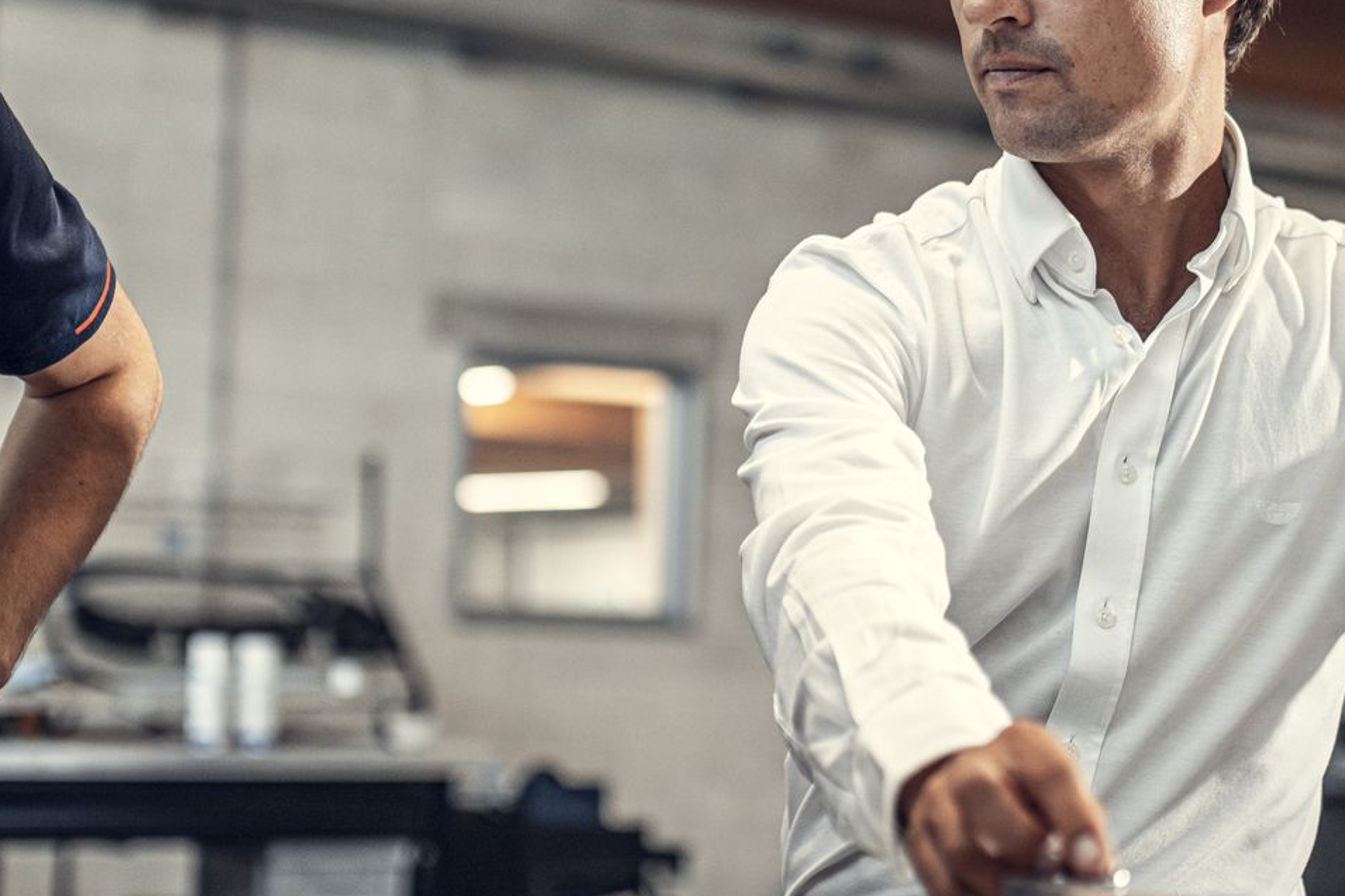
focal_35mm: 88
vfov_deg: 15.5
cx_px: 693
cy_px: 410
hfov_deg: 23.1
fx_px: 3286
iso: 500
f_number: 1.6
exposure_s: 1/400
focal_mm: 35
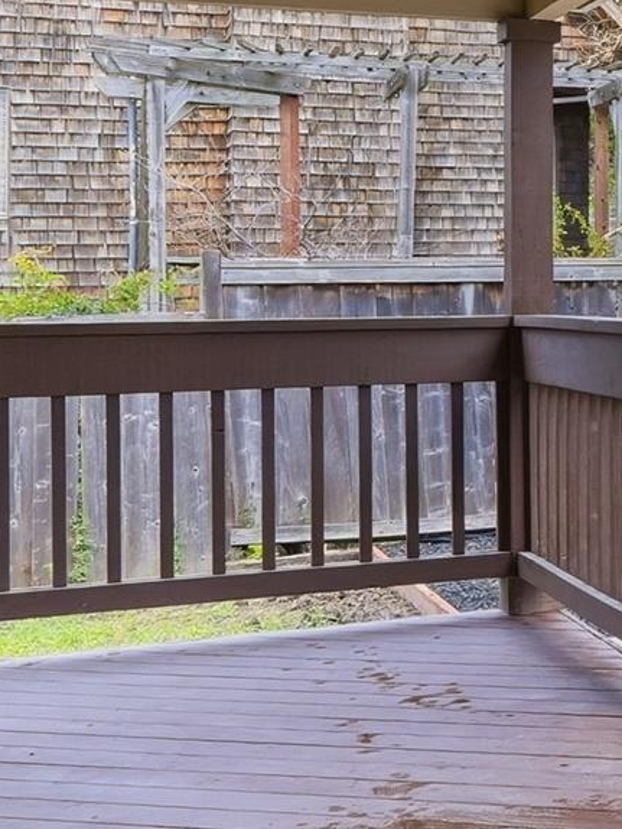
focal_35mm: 67
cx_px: 1380
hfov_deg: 15.4
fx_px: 1604
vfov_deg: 28.9
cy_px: 346
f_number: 9
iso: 250
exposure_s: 1/640
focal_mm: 16
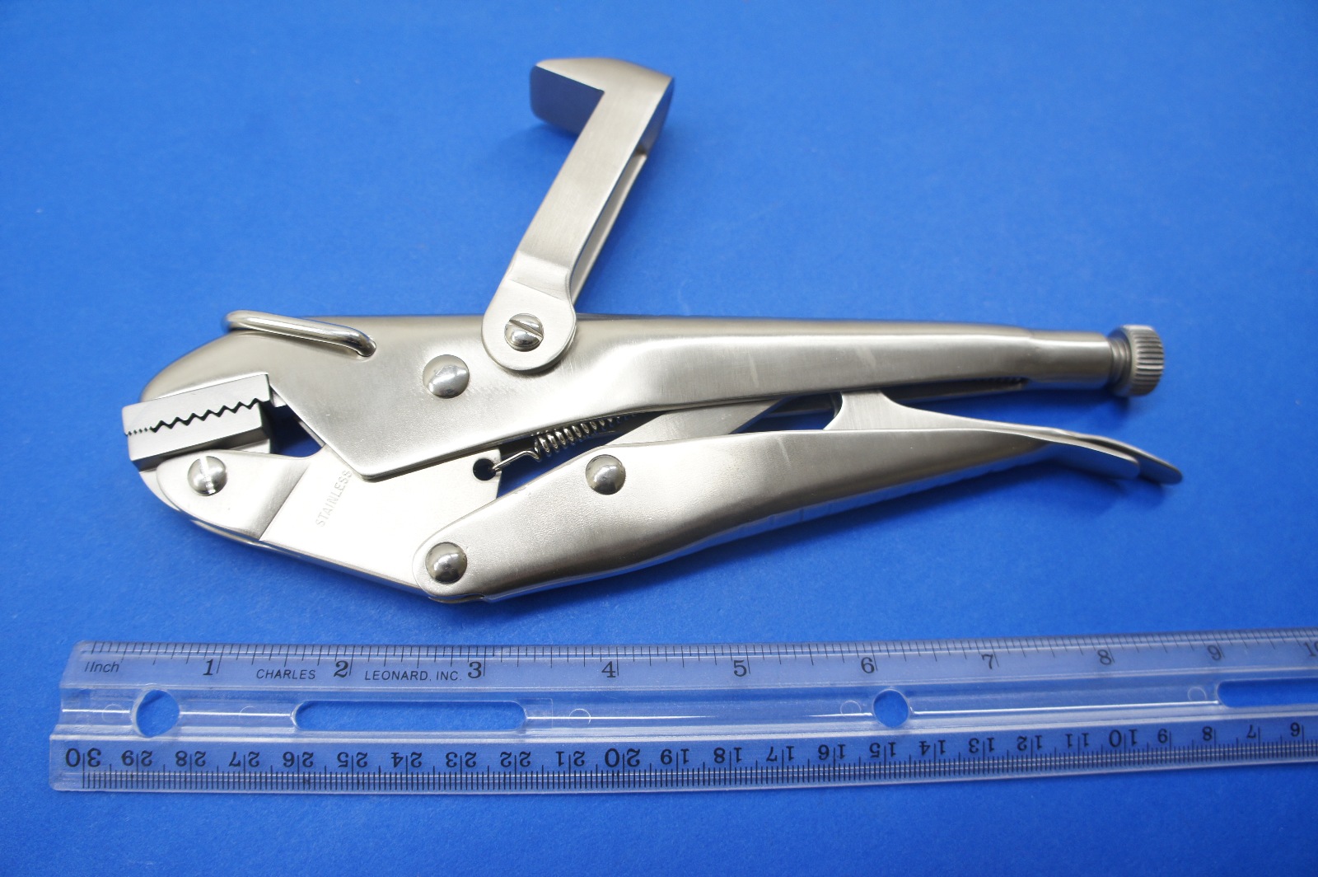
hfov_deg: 67.4
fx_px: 988
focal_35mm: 27
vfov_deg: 47.9
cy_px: 438
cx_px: 659
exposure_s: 1/40
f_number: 4.5
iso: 200
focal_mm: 18
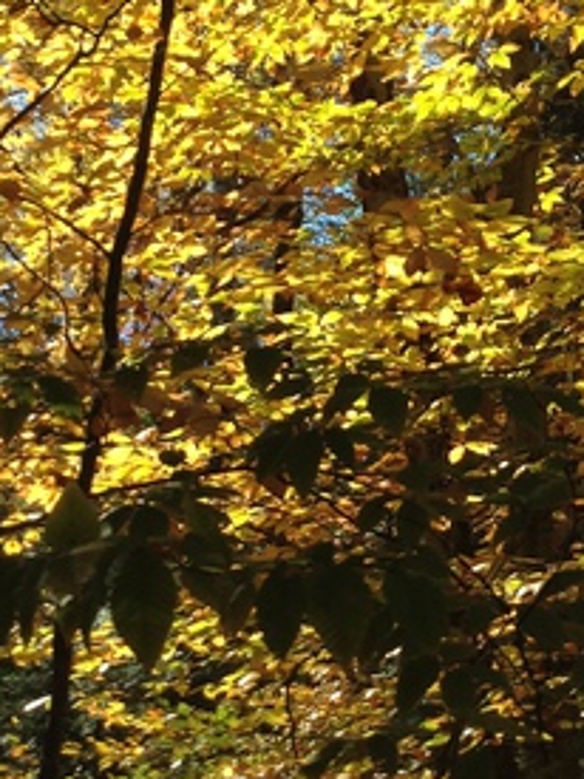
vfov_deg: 20.4
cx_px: 329
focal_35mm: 96
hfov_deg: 15.4
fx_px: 2161
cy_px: 431
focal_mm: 4.12
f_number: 2.4
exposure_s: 1/547
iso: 50
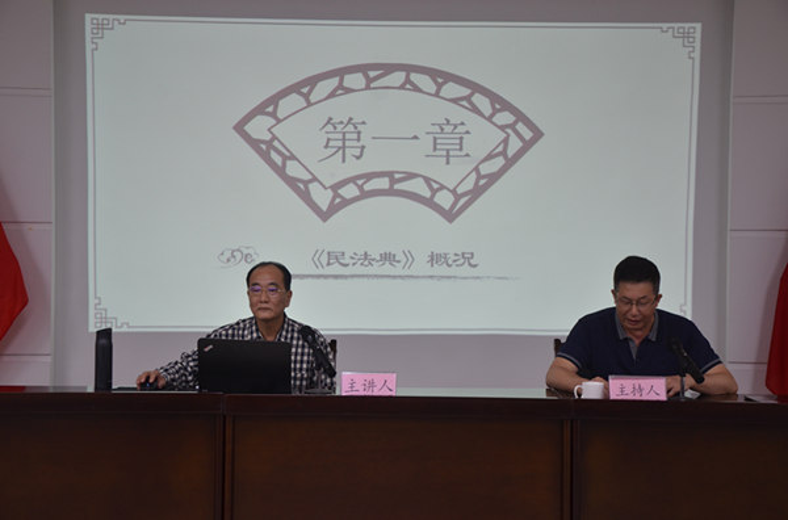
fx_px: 1309
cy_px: 260
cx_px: 394
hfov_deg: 33.5
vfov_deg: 22.5
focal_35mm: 60
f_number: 4.5
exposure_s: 1/80
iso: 400
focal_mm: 40
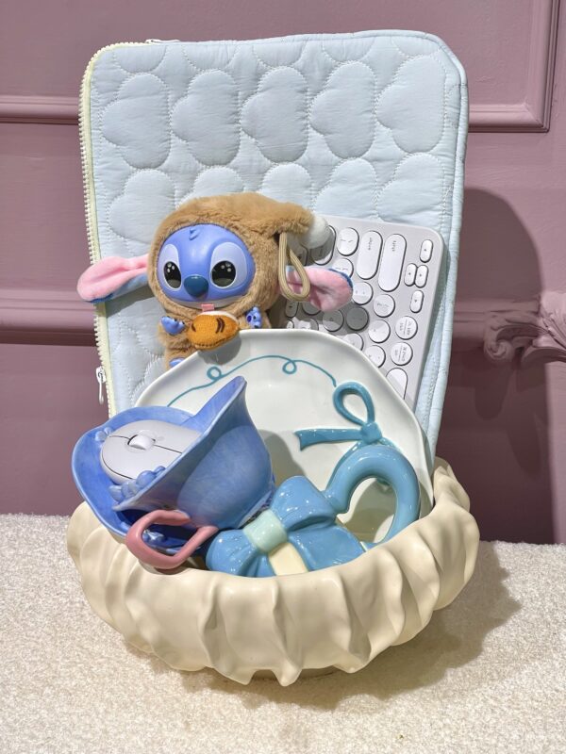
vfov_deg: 30.3
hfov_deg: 22.9
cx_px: 283
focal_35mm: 64
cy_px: 377
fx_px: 1395
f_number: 2.2
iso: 25
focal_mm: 7.5
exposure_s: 1/100
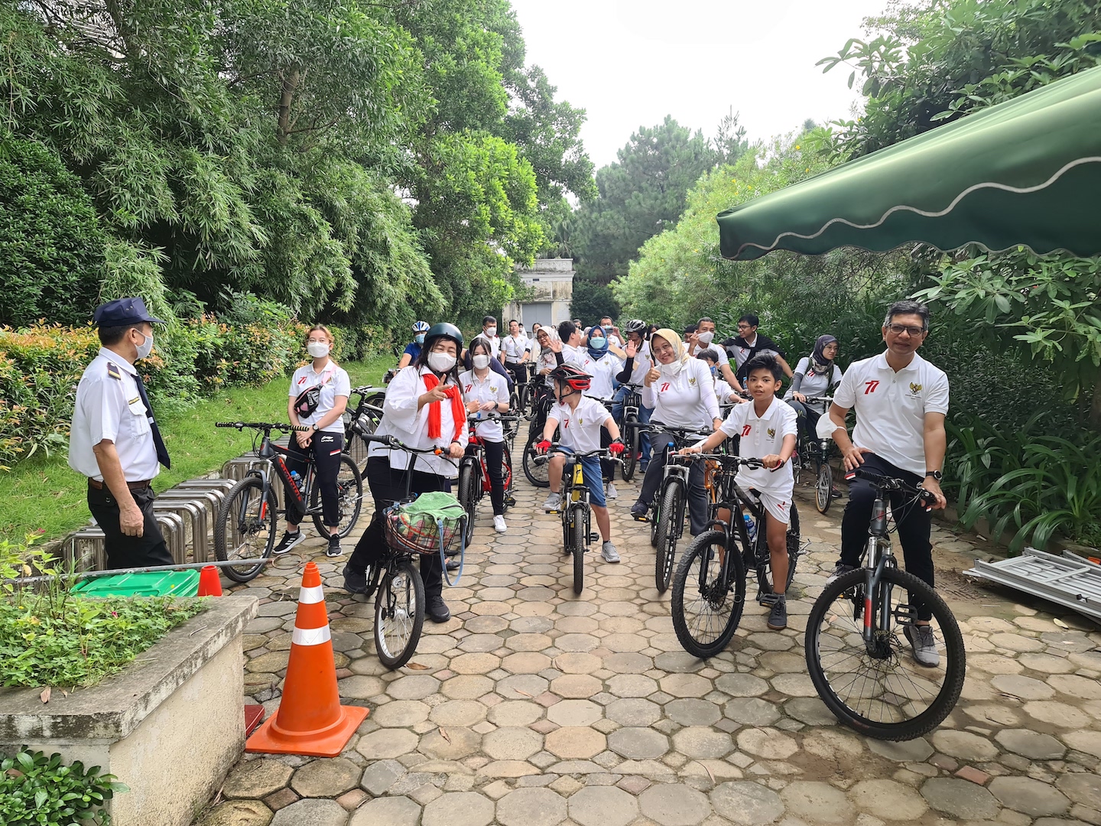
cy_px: 413
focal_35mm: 25
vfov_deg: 54.9
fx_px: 795
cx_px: 550
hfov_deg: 69.4
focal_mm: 7
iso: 50
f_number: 1.8
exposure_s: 1/100
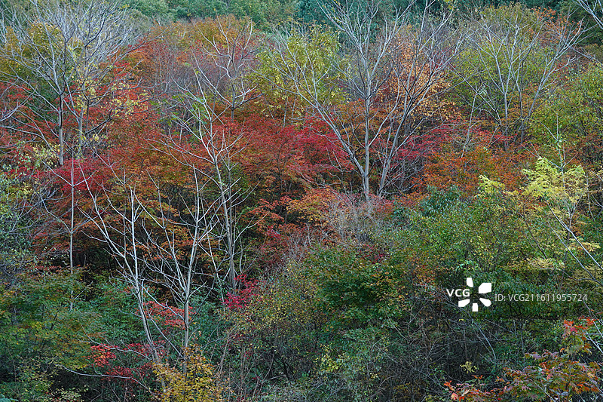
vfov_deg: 20.0
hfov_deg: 29.7
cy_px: 201
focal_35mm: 68
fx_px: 1139
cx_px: 302
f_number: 4
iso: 250
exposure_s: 1/80
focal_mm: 24.84
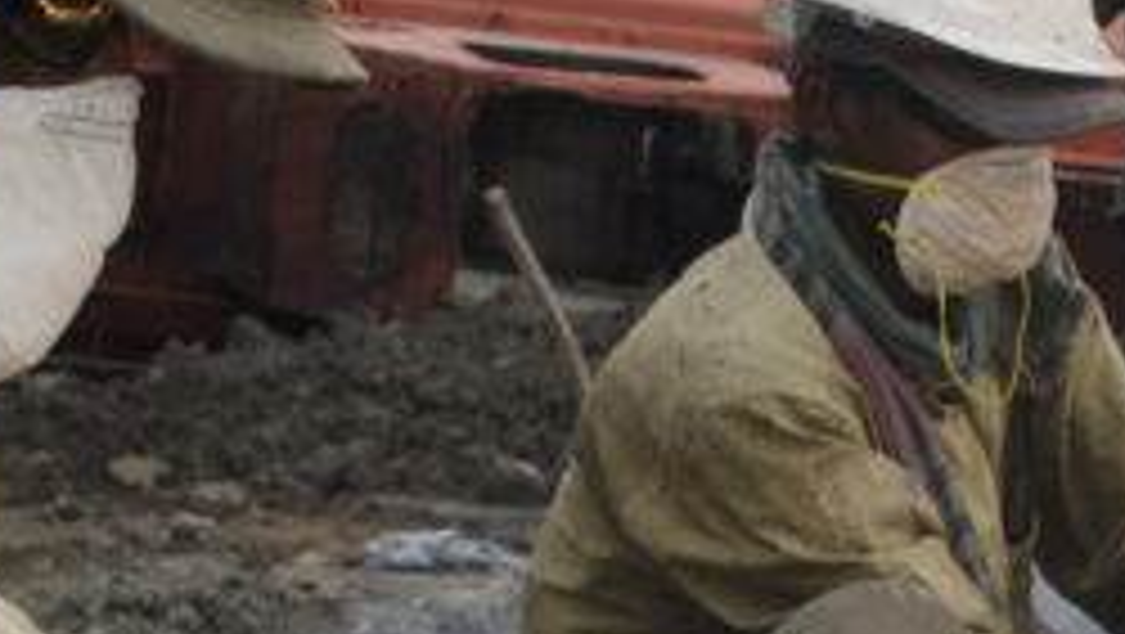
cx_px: 940
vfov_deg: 7.8
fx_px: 4597
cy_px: 895
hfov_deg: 13.9
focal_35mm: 154
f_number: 8
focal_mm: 24
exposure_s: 1/250
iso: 500
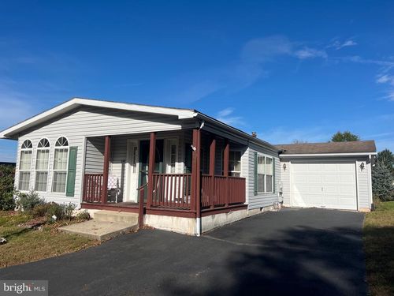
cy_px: 148
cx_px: 197
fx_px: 296
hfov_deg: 67.3
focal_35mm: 26
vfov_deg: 53.1
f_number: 1.6
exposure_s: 1/5556
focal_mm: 5.1
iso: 50
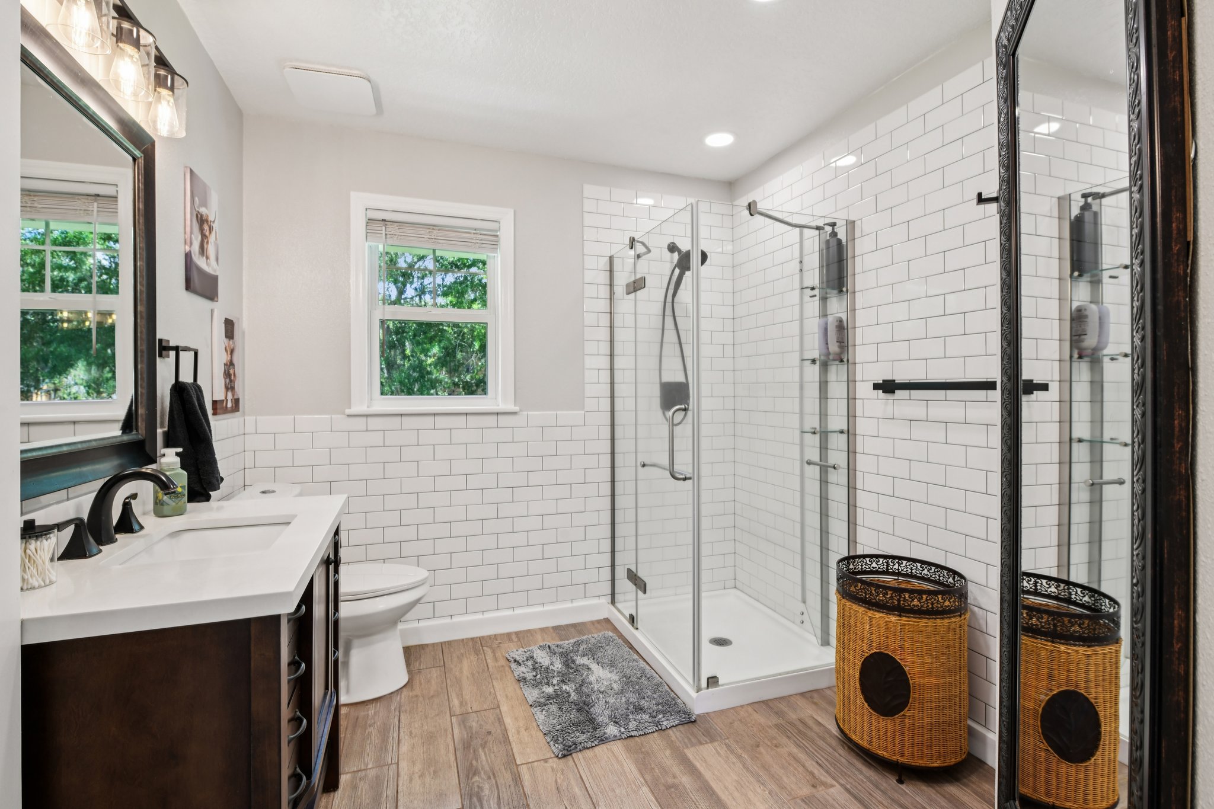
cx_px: 607
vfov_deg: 70.4
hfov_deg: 93.3
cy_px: 404
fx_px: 573
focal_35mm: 17
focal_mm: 17
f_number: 8
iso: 400
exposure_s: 1/15
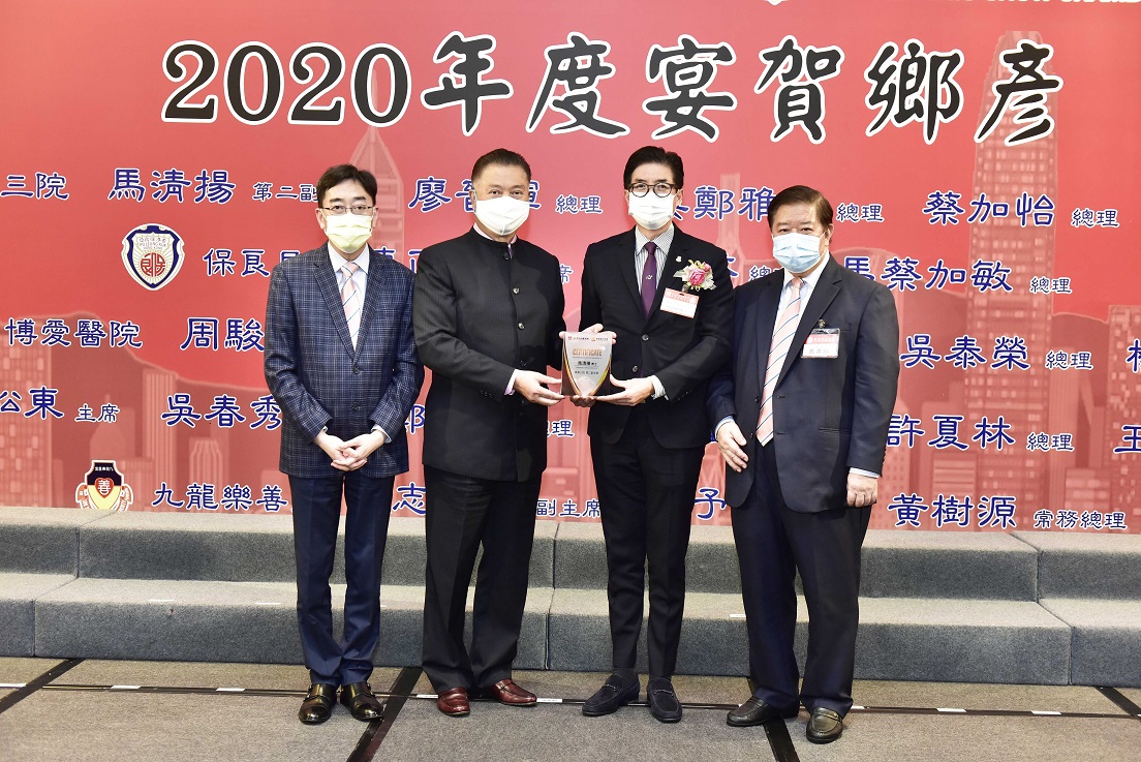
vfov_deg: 31.9
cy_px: 381
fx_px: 1332
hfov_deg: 46.4
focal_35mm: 42
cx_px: 570
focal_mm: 42
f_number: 4.5
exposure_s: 1/125
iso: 1600
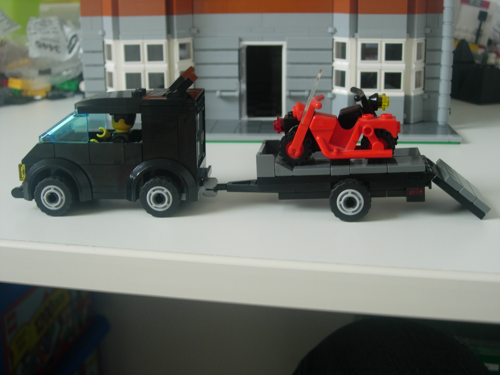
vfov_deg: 28.6
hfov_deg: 37.5
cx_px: 250
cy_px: 188
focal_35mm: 51
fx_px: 737
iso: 64
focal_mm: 10.6
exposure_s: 1/45.2
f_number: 3.2
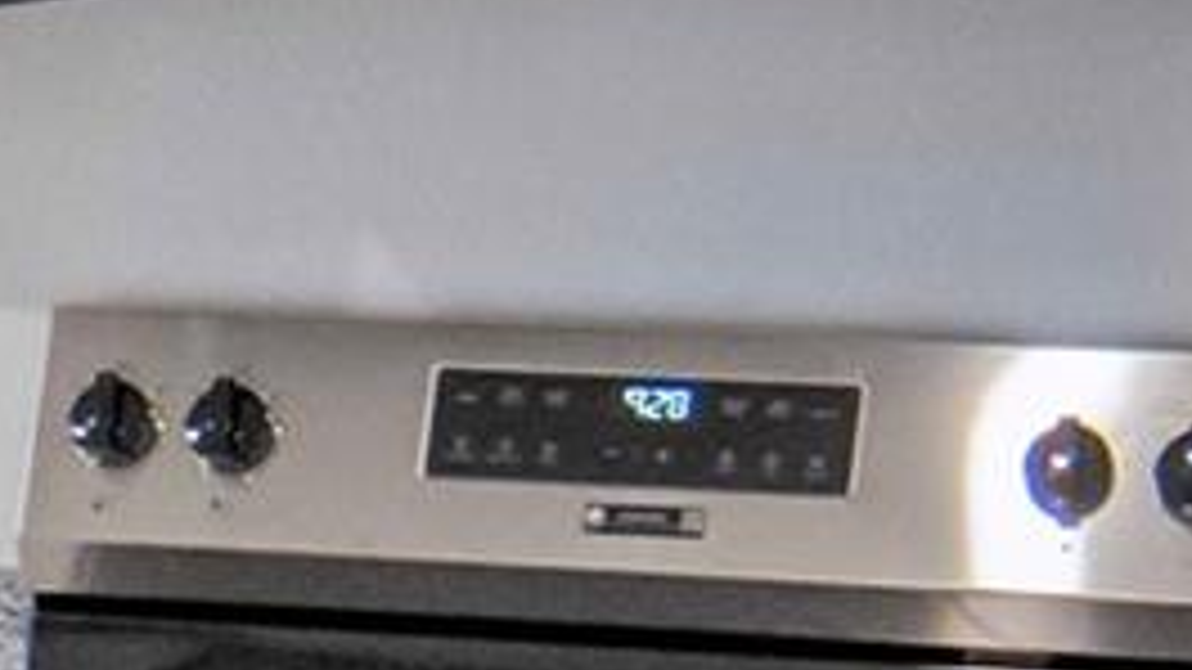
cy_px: 1306
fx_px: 5373
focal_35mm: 170
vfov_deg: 6.9
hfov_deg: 11.7
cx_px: -990
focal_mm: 14
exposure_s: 1/125
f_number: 4
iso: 2200
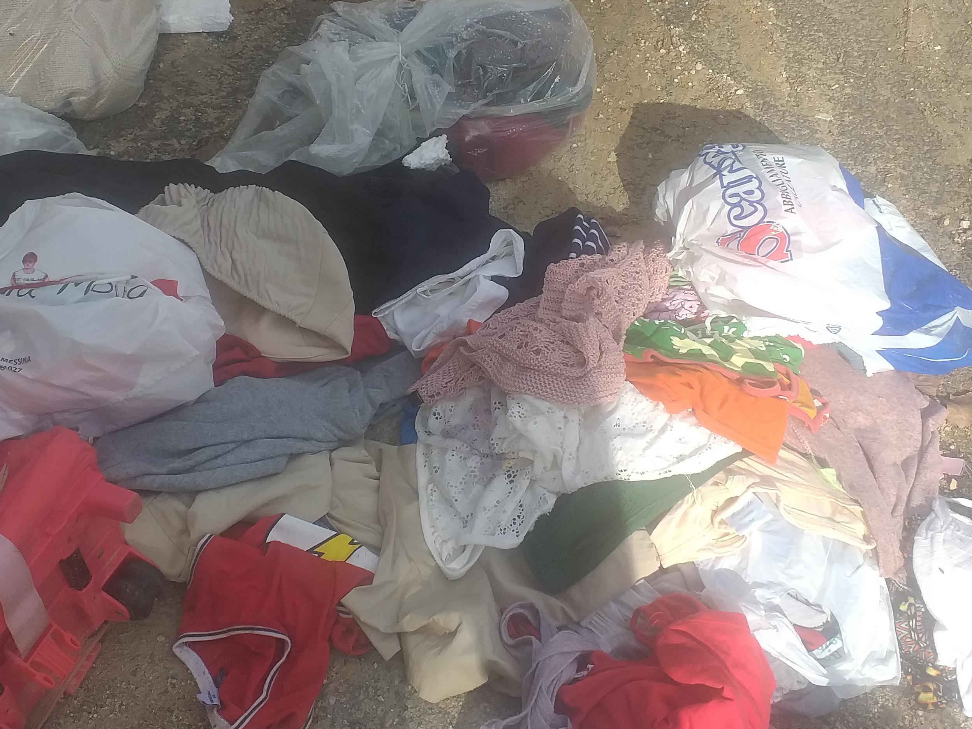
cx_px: 470
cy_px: 250
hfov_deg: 43.8
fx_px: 1207
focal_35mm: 43
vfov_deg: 33.3
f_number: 1.9
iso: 40
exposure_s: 1/934
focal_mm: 3.6
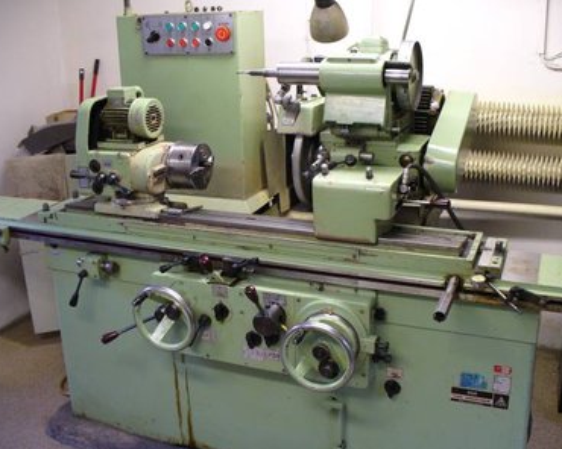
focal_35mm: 39
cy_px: 226
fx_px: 649
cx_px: 293
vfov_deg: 38.2
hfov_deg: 46.8
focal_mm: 6.1
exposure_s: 1/20
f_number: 2.8
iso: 200
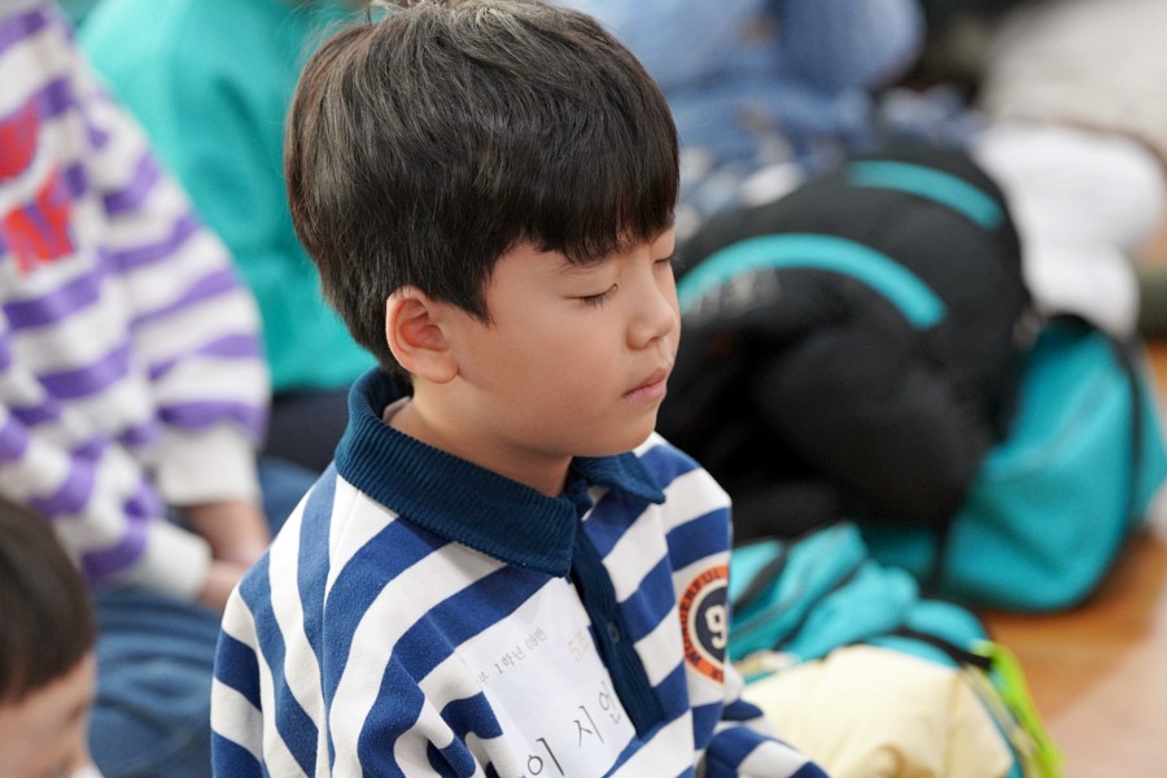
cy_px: 389
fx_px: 5186
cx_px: 584
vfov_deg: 8.6
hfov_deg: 12.8
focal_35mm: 160
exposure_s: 1/200
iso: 3200
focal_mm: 160
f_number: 4
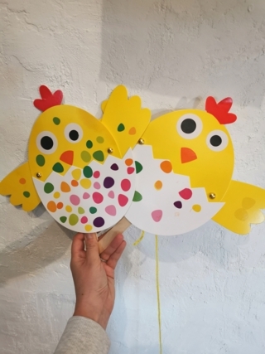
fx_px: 276
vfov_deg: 65.3
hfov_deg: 51.3
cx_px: 132
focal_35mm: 27
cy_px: 177
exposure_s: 1/33.3
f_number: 1.8
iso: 320
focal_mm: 5.58
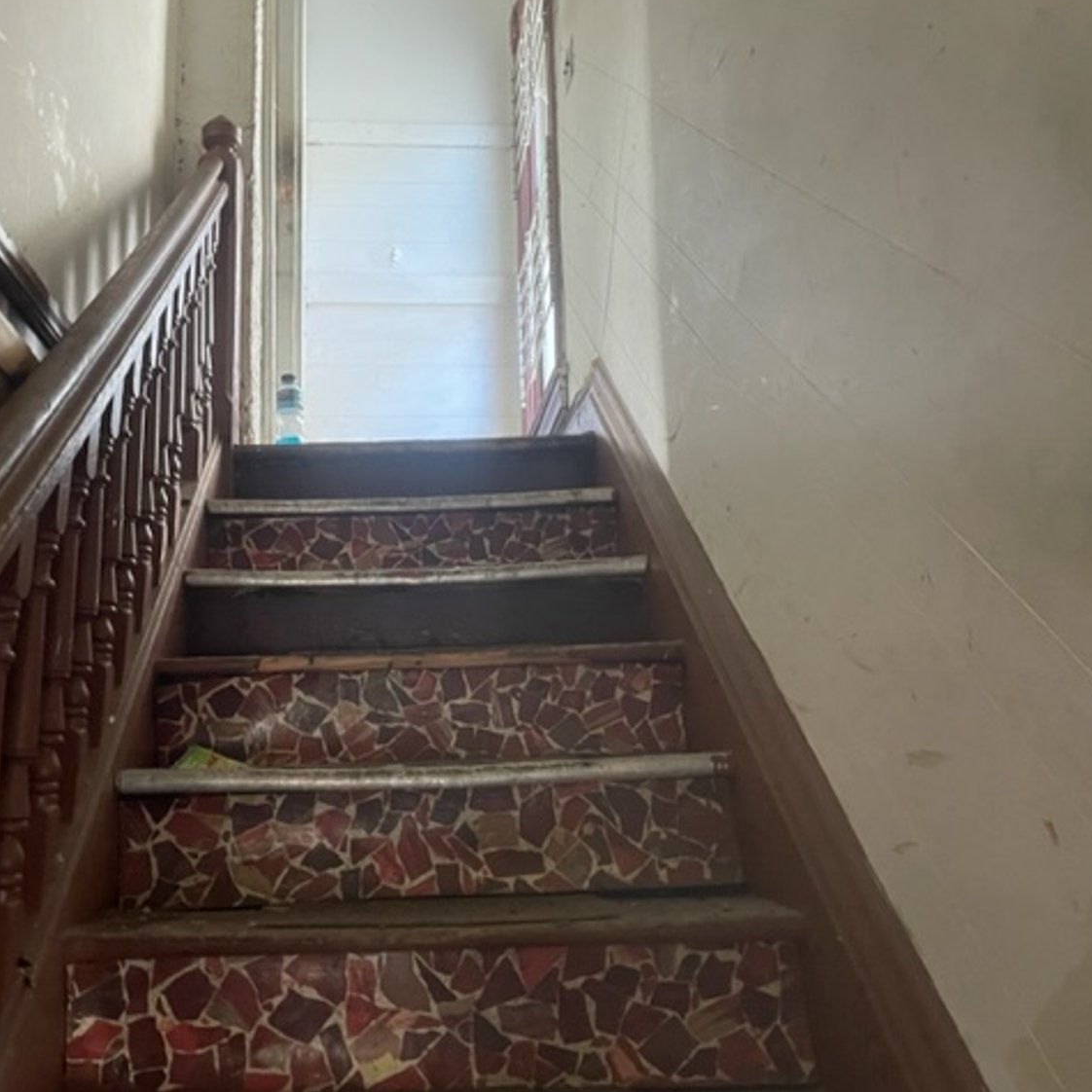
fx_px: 1106
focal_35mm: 31
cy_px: 541
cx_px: 393
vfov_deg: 52.5
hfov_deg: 51.8
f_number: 1.6
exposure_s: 1/39
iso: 640
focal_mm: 4.2
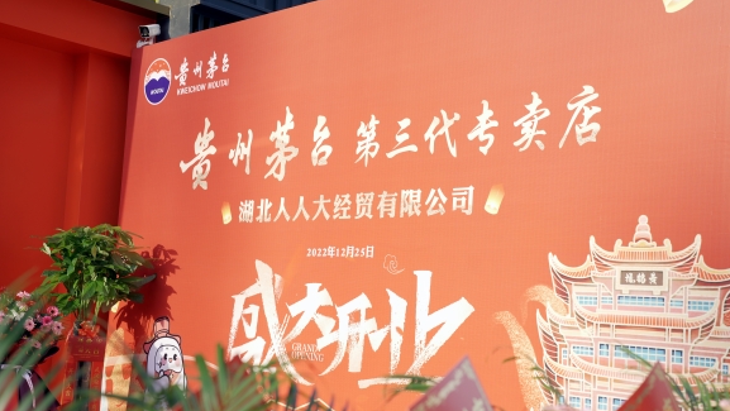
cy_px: 220
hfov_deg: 42.1
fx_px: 949
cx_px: 362
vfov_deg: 24.4
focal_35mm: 49
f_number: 4.5
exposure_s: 1/200
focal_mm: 45
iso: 125
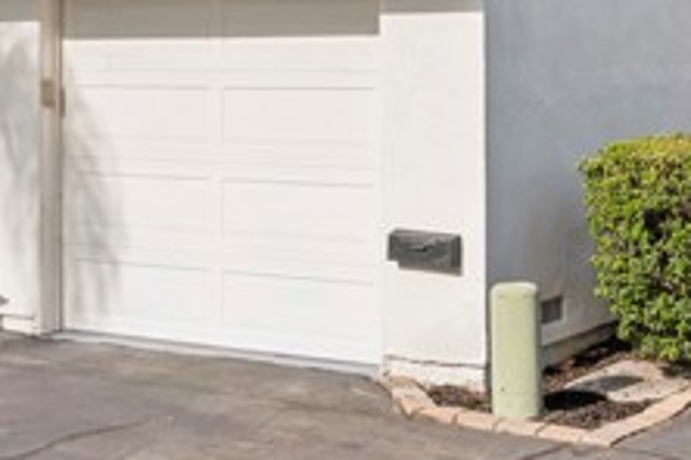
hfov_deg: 26.7
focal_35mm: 75
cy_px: 84
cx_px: 498
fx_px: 1439
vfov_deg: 18.0
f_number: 9
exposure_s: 1/160
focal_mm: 26
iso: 80
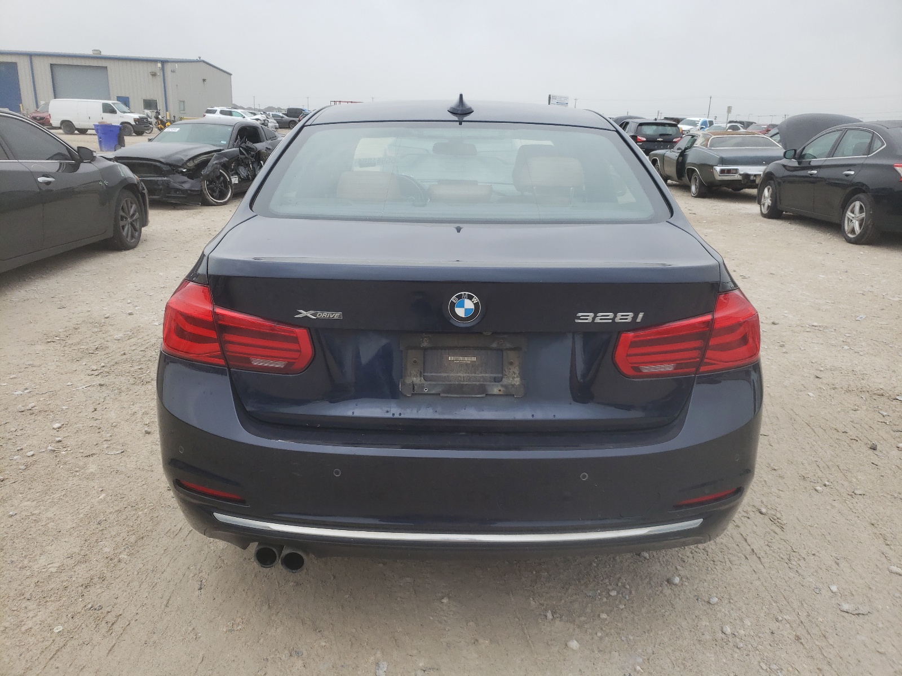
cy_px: 338
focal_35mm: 26
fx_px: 677
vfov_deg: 53.1
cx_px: 451
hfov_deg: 67.3
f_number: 1.5
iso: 50
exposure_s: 1/357
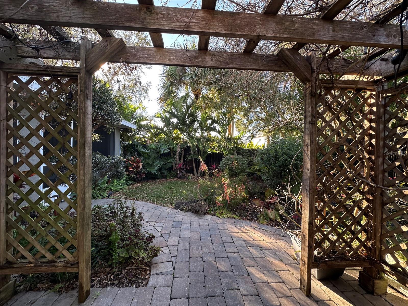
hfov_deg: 102.1
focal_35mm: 14
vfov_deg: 85.7
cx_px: 204
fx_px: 165
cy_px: 153
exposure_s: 1/151
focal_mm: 2.22
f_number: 2.2
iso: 40
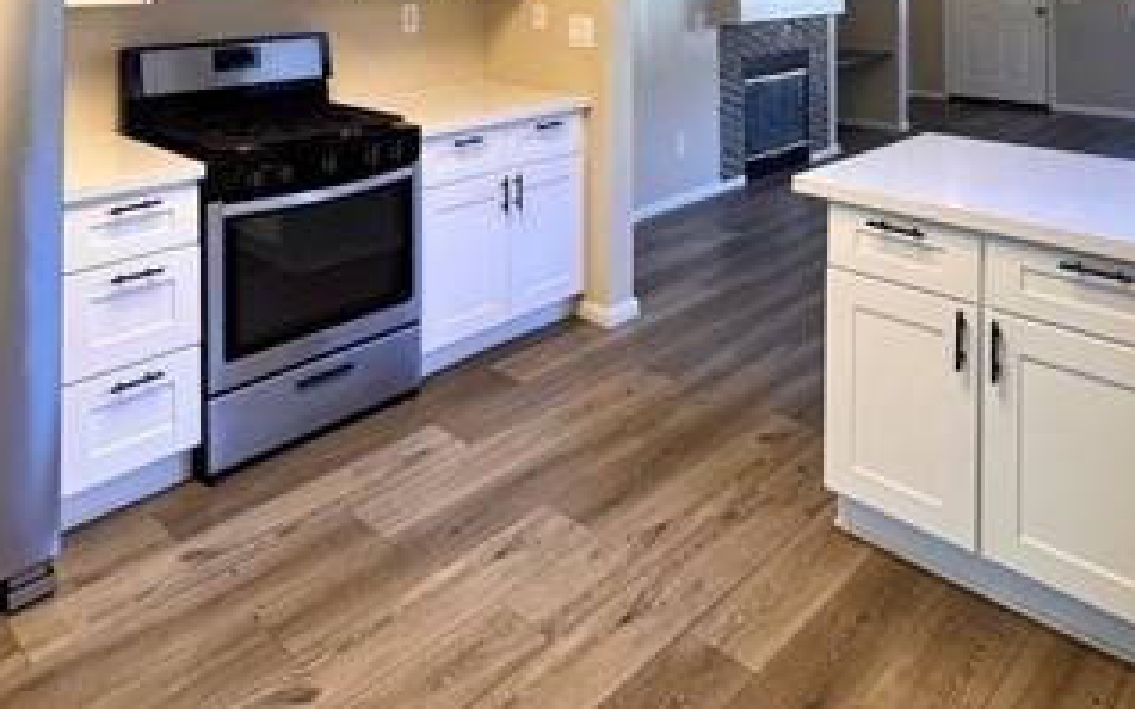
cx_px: 541
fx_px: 928
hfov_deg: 62.9
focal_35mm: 30
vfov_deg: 36.1
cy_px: -54
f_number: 2.2
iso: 200
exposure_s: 1/120
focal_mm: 2.22
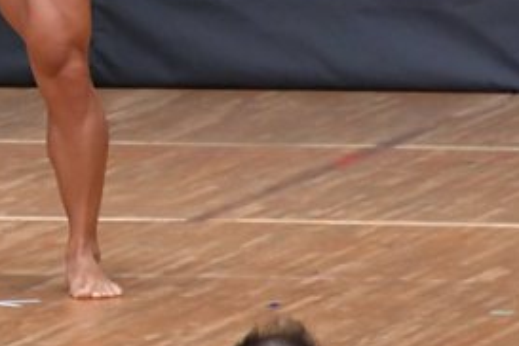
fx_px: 12282
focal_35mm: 852
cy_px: -82
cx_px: -12
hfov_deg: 2.4
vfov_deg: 1.6
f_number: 5.6
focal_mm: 200
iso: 6400
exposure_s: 1/400
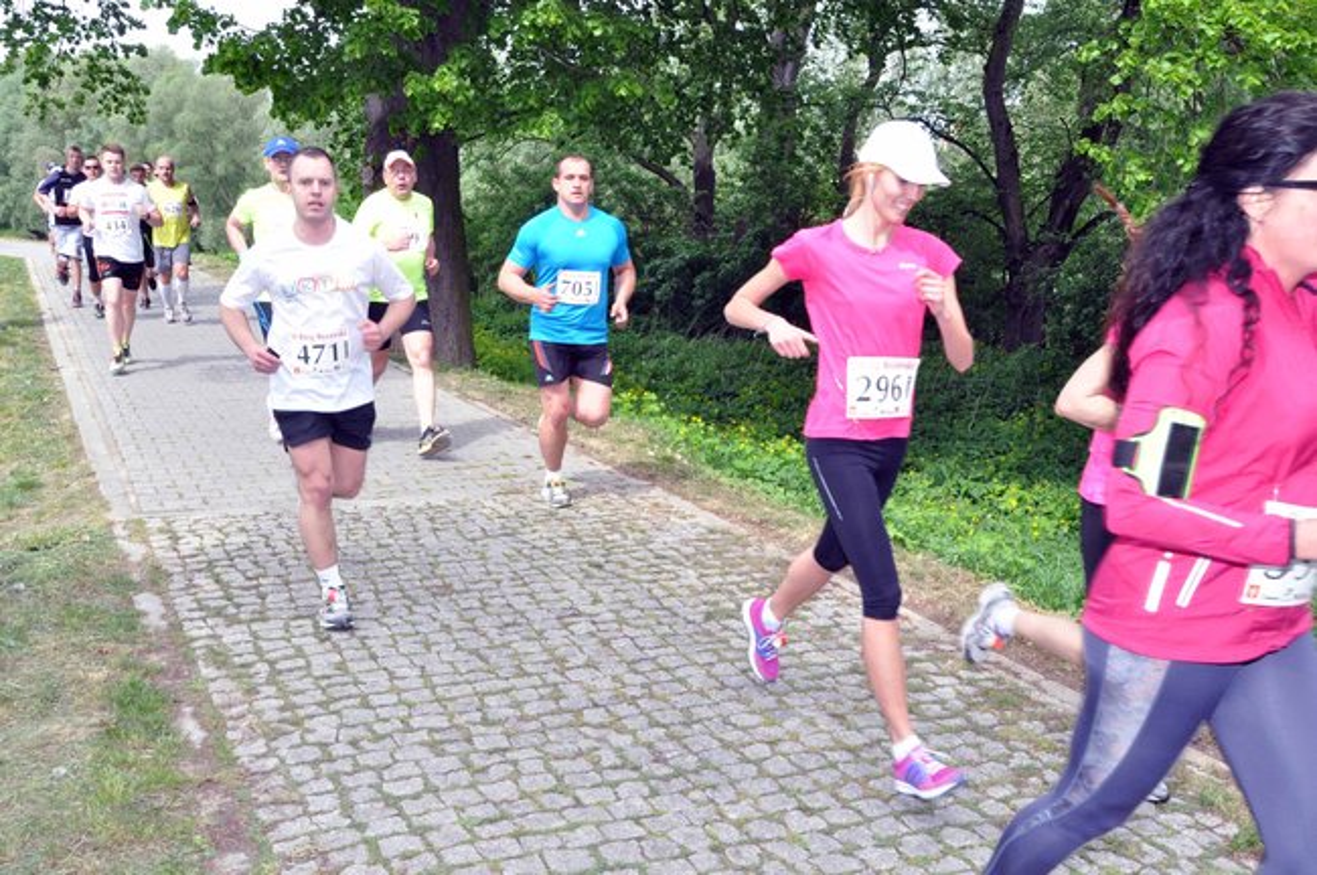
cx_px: 658
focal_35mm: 33
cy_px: 438
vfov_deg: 39.9
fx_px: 1206
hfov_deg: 57.3
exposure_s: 1/200
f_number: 14
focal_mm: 22
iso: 800
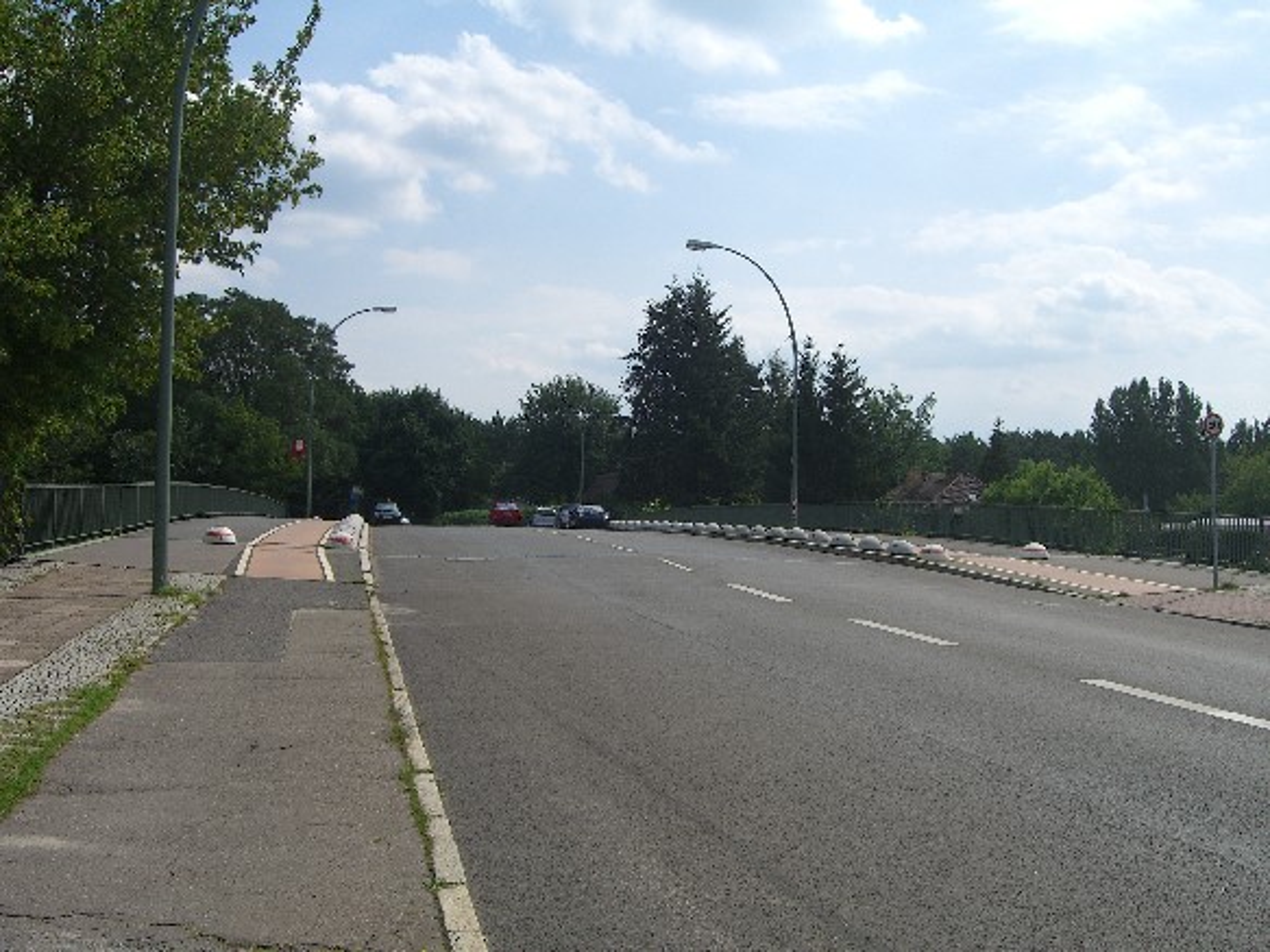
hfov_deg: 49.0
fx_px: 1394
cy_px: 476
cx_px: 635
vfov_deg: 37.7
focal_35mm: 38
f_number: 8
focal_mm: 7.9
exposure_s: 1/250
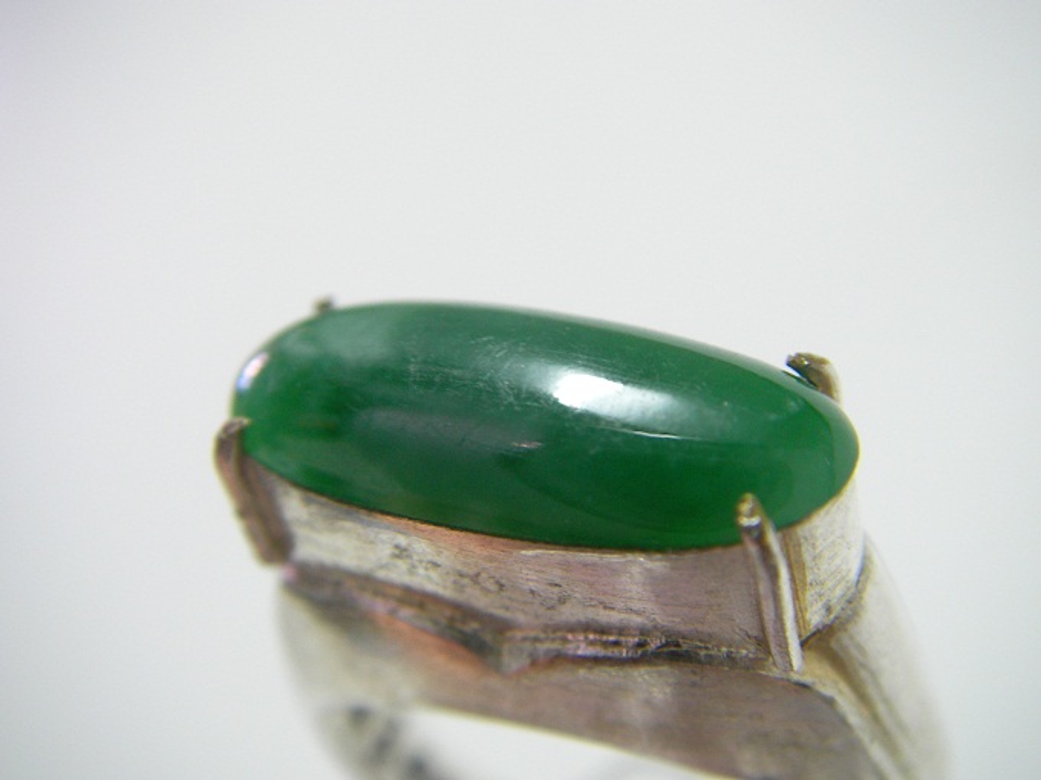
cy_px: 390
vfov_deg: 37.7
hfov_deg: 49.0
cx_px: 520
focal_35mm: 38
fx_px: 1143
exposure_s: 1/2
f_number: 3.3
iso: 107
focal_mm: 6.3
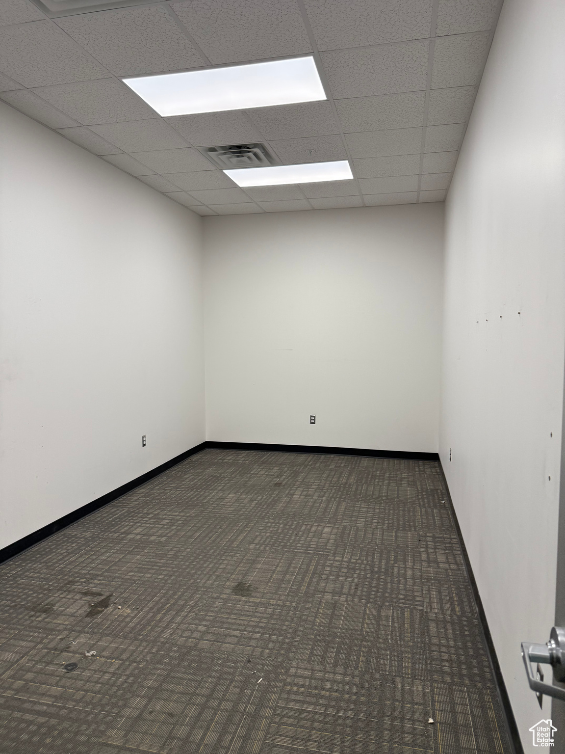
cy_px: 377
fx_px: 522
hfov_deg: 56.8
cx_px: 282
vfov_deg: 71.6
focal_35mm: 24
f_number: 1.78
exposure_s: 1/230
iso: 200
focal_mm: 6.76
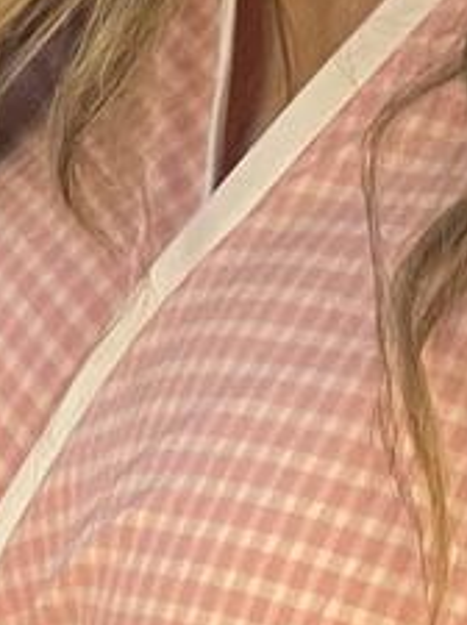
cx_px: 575
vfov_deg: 4.8
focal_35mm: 399
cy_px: 1597
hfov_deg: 3.7
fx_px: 7198
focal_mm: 7.5
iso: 125
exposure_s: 1/60
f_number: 2.2
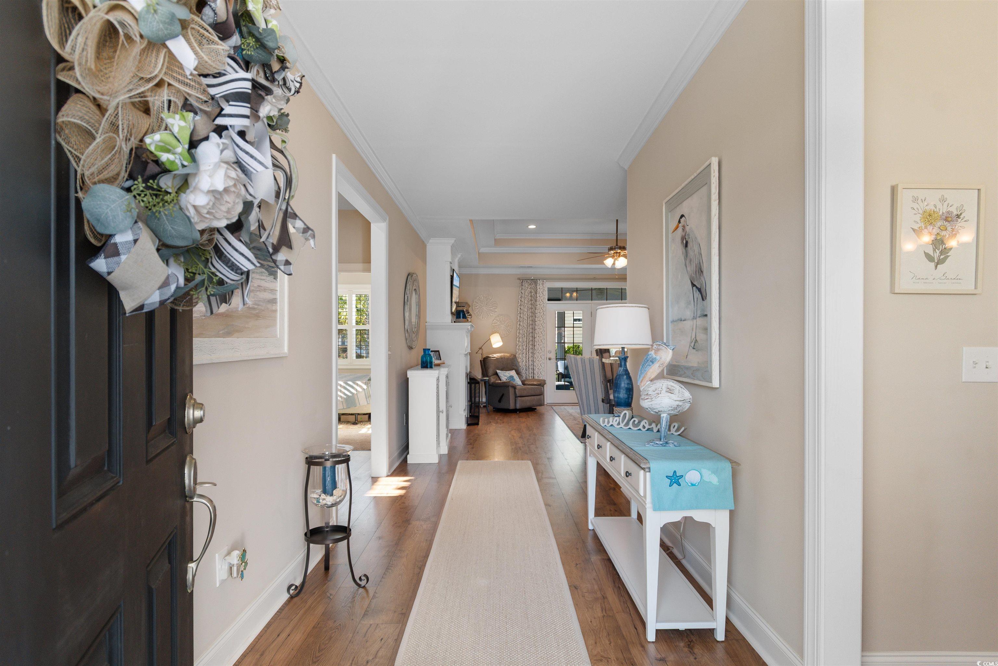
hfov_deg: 86.9
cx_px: 499
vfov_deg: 64.6
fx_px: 527
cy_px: 333
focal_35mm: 19
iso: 100
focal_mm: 13
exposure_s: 1/30
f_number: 4.8
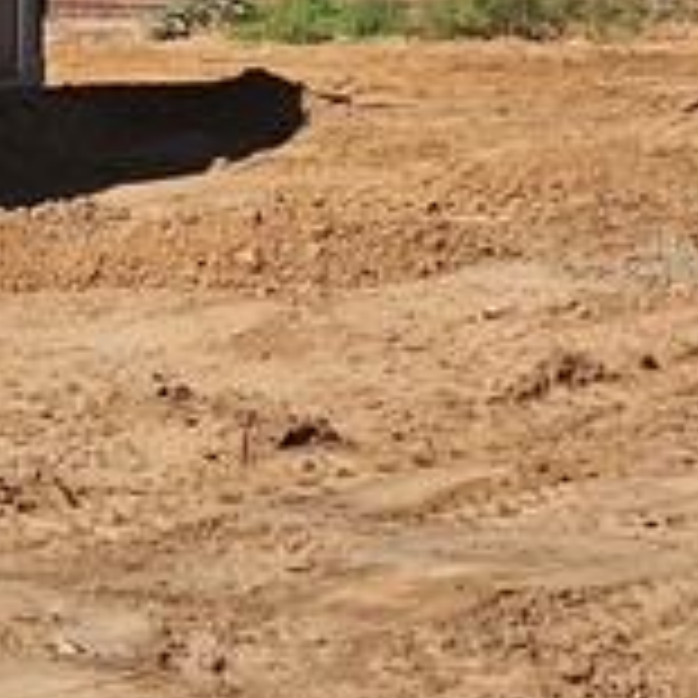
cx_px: -770
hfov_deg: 11.5
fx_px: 3057
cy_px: -99
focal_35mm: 134
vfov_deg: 12.8
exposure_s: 1/902
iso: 10
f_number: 1.7
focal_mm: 6.3
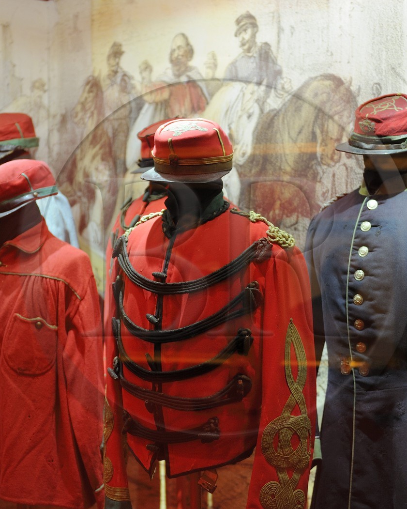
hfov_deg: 25.4
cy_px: 258
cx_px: 217
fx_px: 903
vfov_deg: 31.4
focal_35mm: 60
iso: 800
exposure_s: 1/20
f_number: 2.8
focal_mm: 42
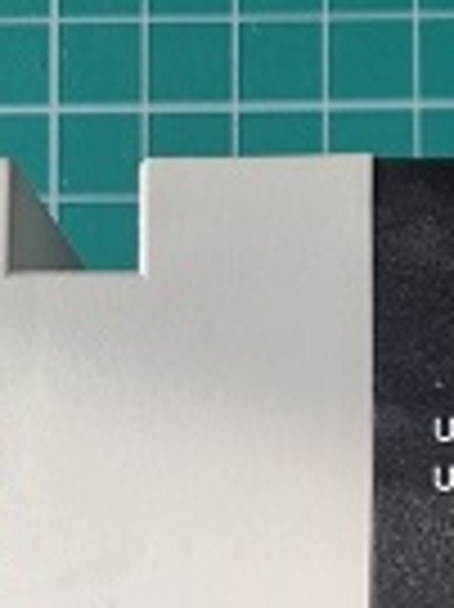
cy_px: 876
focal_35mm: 109
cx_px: 571
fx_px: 1909
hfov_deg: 13.1
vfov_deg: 16.6
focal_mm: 5.4
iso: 50
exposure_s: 1/222
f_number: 1.8
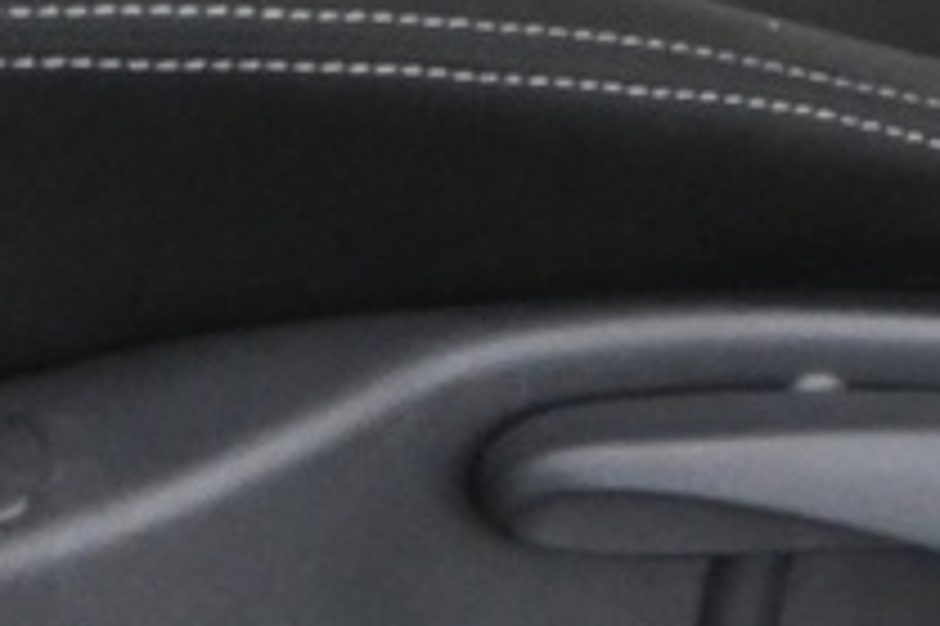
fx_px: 5921
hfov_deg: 9.1
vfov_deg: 5.7
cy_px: -1126
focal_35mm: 227
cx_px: 634
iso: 2500
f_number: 3.8
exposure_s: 1/25
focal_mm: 19.5
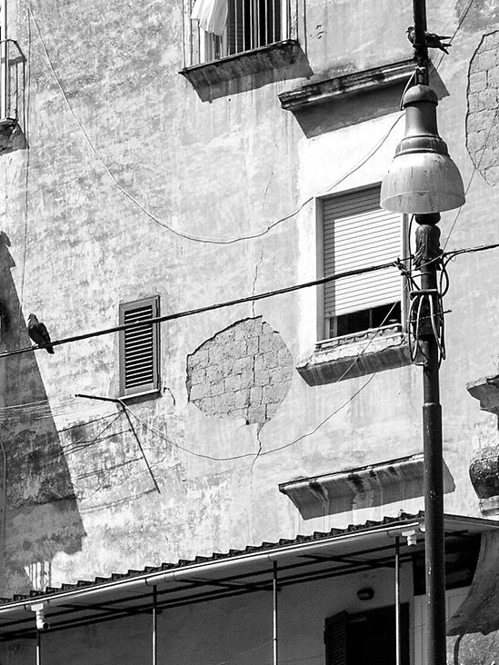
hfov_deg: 4.5
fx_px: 6304
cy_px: 282
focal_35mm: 328
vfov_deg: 6.0
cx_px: -125
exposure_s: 1/1000
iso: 200
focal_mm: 50
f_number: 5.6
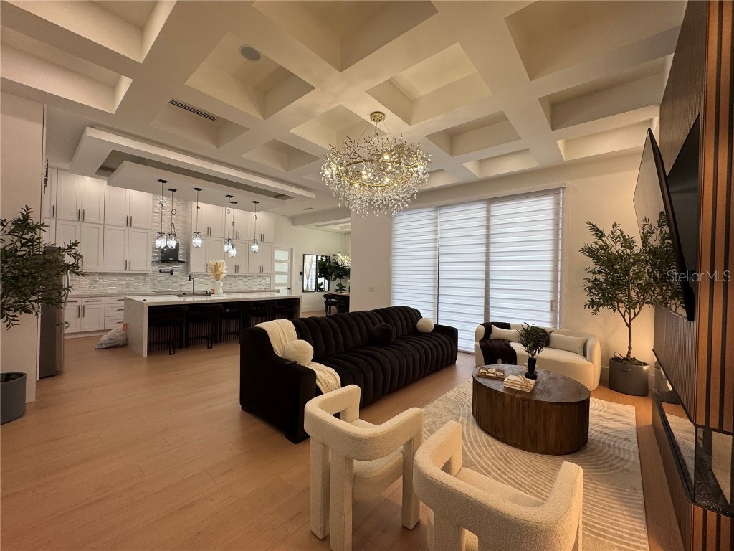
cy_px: 276
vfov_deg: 85.7
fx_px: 297
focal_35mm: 14
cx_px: 367
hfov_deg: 102.1
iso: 50
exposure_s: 1/120
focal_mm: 2.22
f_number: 2.2
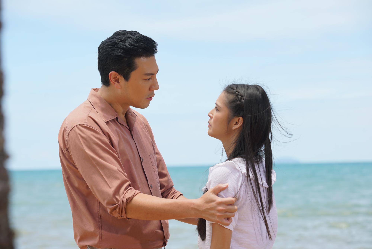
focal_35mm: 125
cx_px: 186
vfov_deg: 11.0
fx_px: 1292
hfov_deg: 16.4
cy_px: 124
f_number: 6.3
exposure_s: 1/320
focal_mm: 125
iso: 100
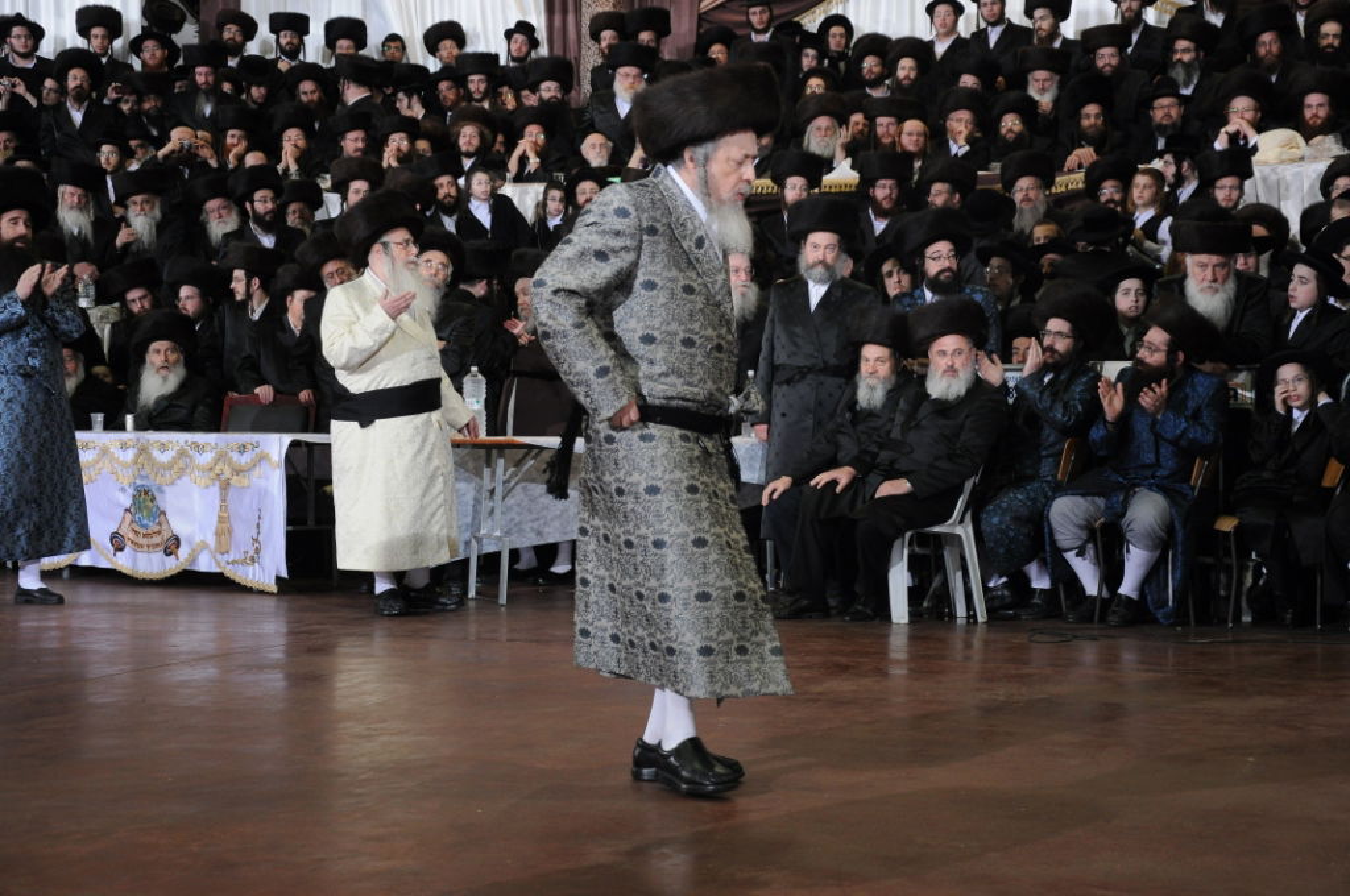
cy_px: 448
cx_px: 675
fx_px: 2697
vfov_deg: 18.9
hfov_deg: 28.1
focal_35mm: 72
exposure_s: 1/160
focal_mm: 48
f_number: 5
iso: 800
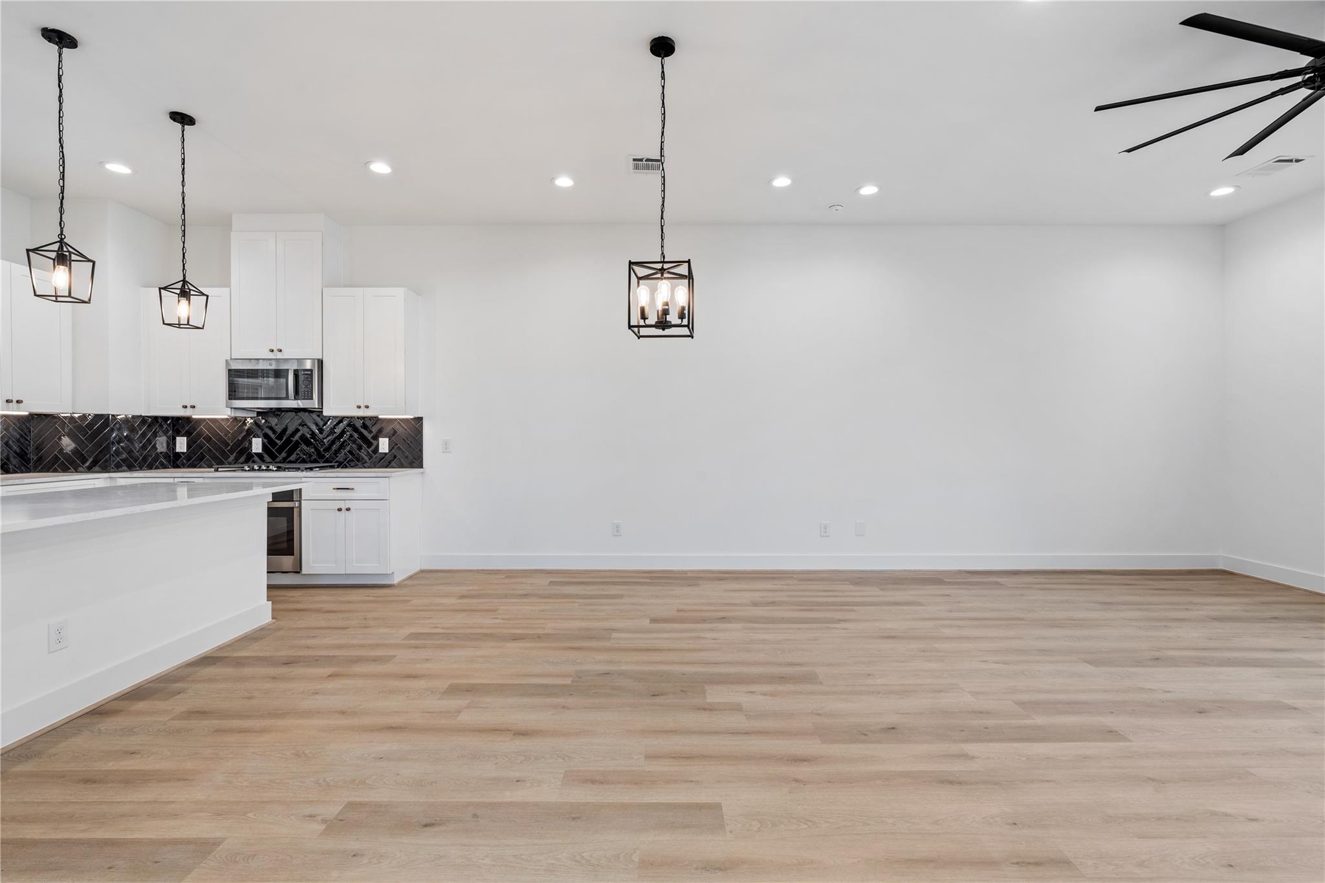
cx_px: 662
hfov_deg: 96.7
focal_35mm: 16
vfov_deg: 73.7
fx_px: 589
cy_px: 442
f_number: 9
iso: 200
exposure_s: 1/2
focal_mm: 16
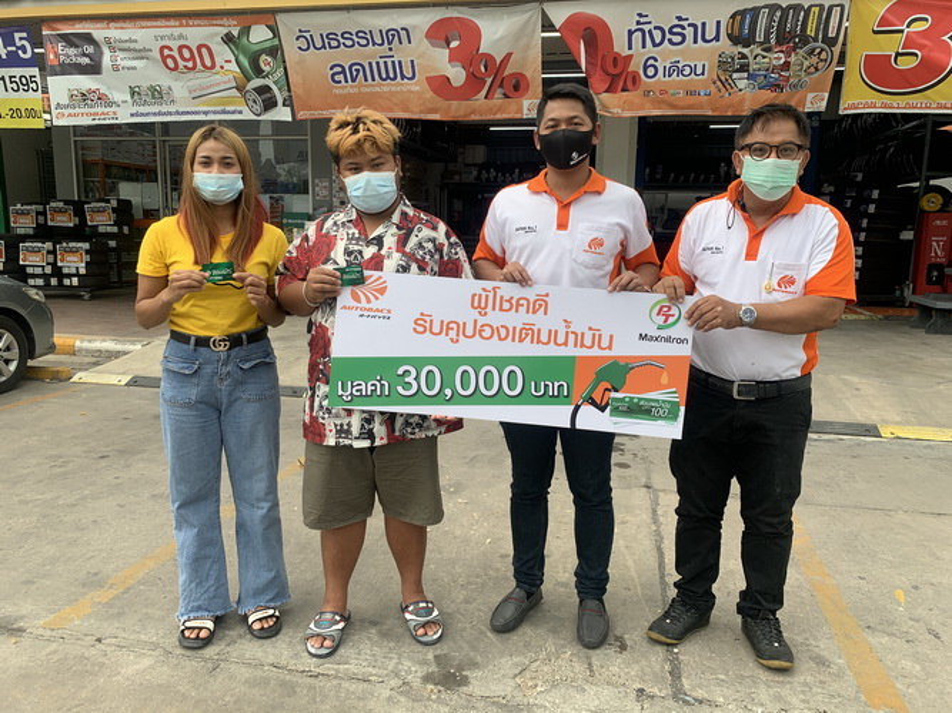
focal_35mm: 26
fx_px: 715
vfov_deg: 53.0
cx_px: 476
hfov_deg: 67.3
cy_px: 356
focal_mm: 4.25
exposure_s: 1/305
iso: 25
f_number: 1.8
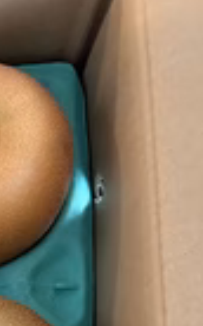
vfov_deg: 22.2
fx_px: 710
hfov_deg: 14.6
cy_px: 461
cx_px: -144
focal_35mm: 80
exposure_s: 1/60
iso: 250
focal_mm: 5.7
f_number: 1.5
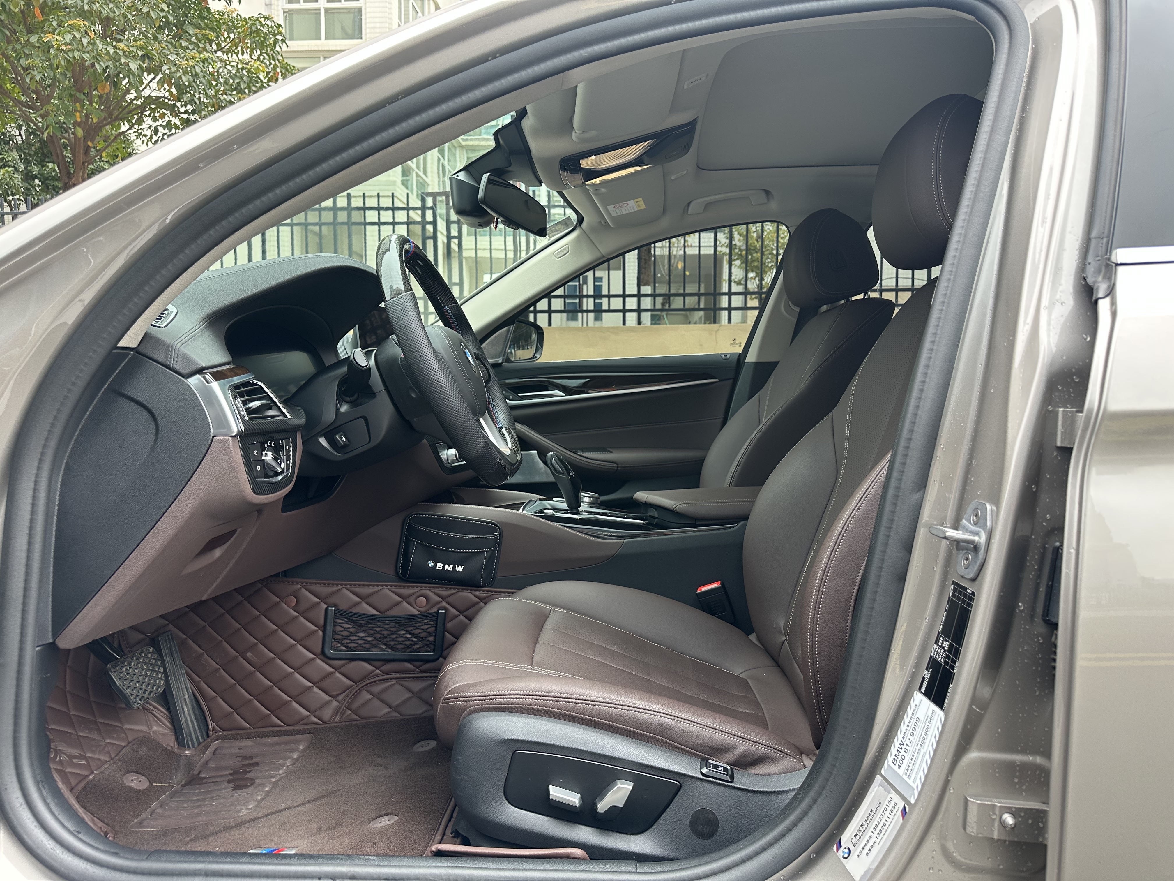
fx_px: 814
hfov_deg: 71.6
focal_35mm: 24
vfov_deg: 56.8
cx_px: 587
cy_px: 440
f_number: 1.78
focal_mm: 6.86
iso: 100
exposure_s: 1/121
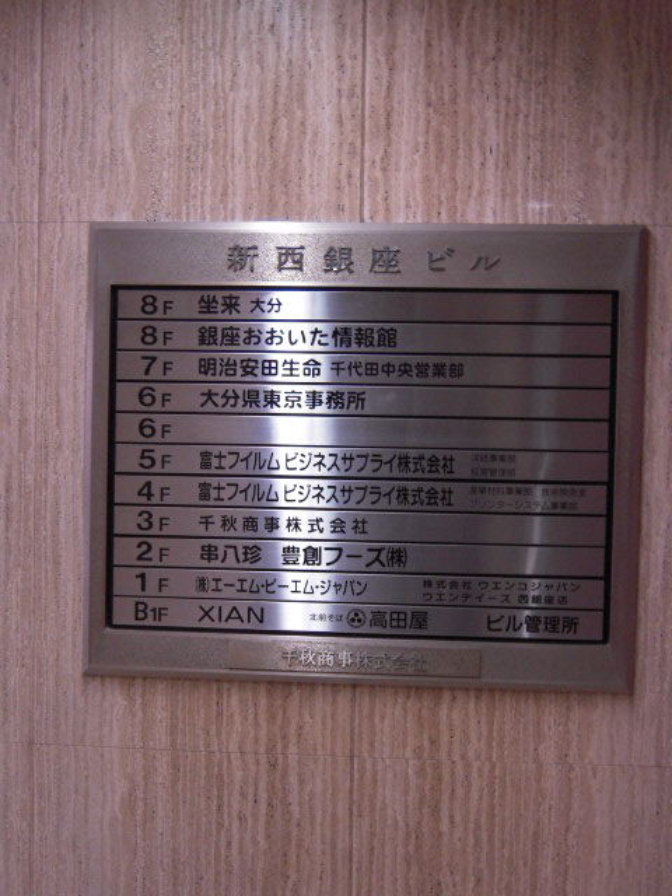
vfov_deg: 38.2
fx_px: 1294
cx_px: 336
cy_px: 448
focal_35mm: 50
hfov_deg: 29.1
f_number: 3.5
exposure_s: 1/30
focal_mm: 8.9
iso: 400
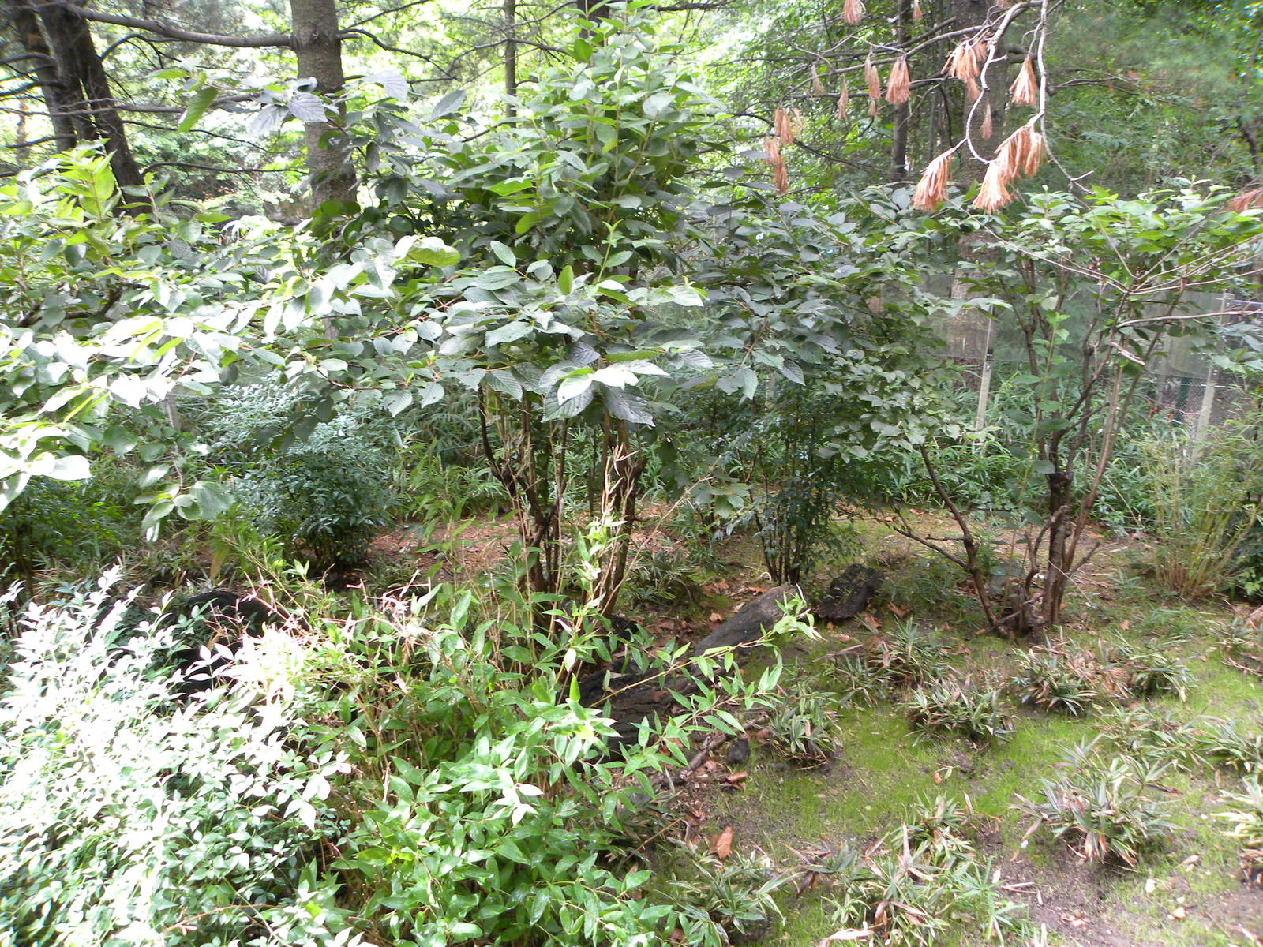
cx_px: 632
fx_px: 949
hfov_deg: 67.3
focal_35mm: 26
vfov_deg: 53.1
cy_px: 474
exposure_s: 1/60
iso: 166
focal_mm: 4.6
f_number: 2.8
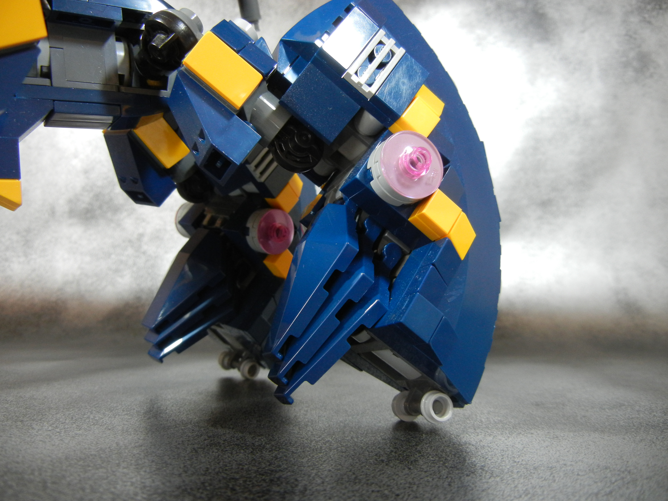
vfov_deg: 46.8
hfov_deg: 60.0
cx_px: 334
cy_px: 250
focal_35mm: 30
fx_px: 579
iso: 400
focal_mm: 5.4
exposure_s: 1/37
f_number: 3.5
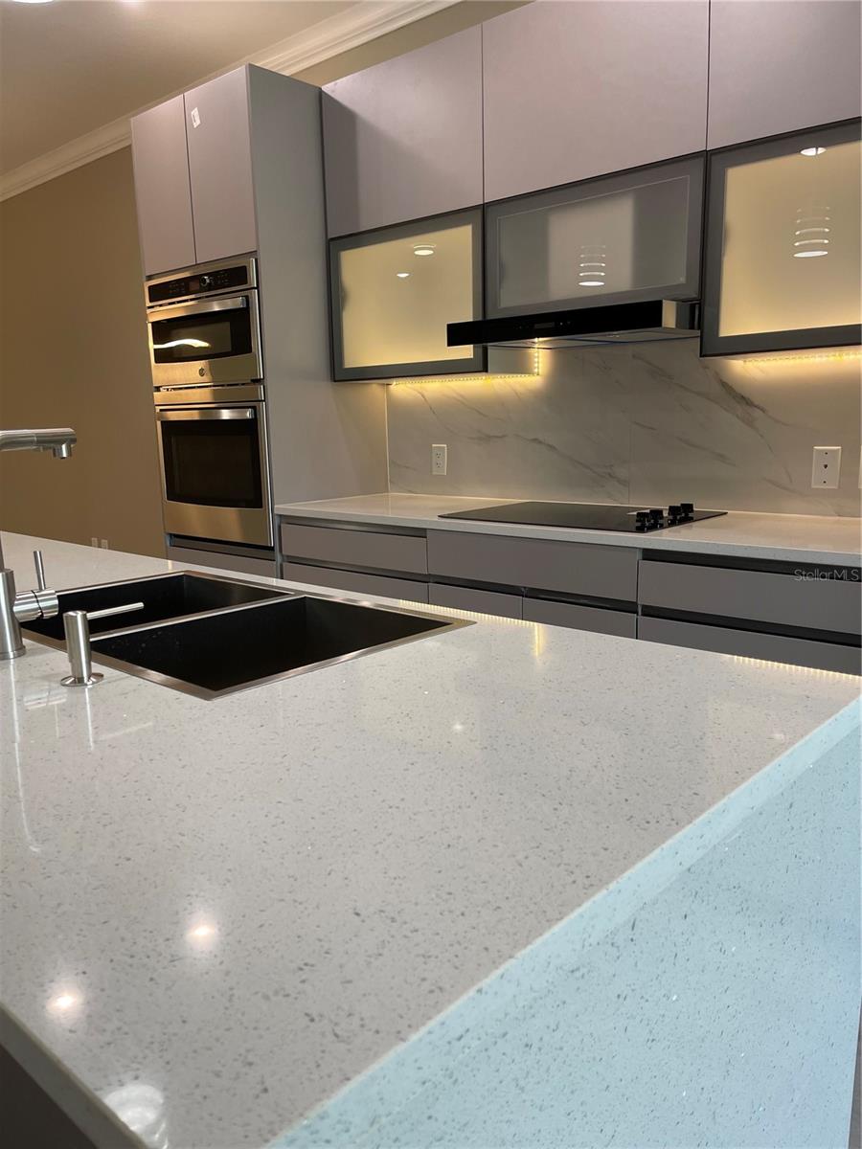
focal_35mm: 25
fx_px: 830
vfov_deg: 69.4
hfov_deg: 54.9
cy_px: 574
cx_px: 431
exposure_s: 1/120
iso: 100
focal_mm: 5.1
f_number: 1.6
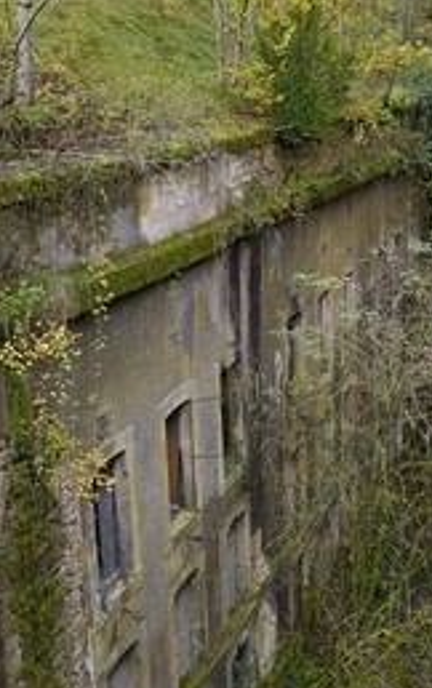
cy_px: 365
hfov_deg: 24.1
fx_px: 995
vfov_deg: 38.1
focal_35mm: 53
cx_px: 344
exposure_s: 1/13
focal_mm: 32
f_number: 10
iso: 400
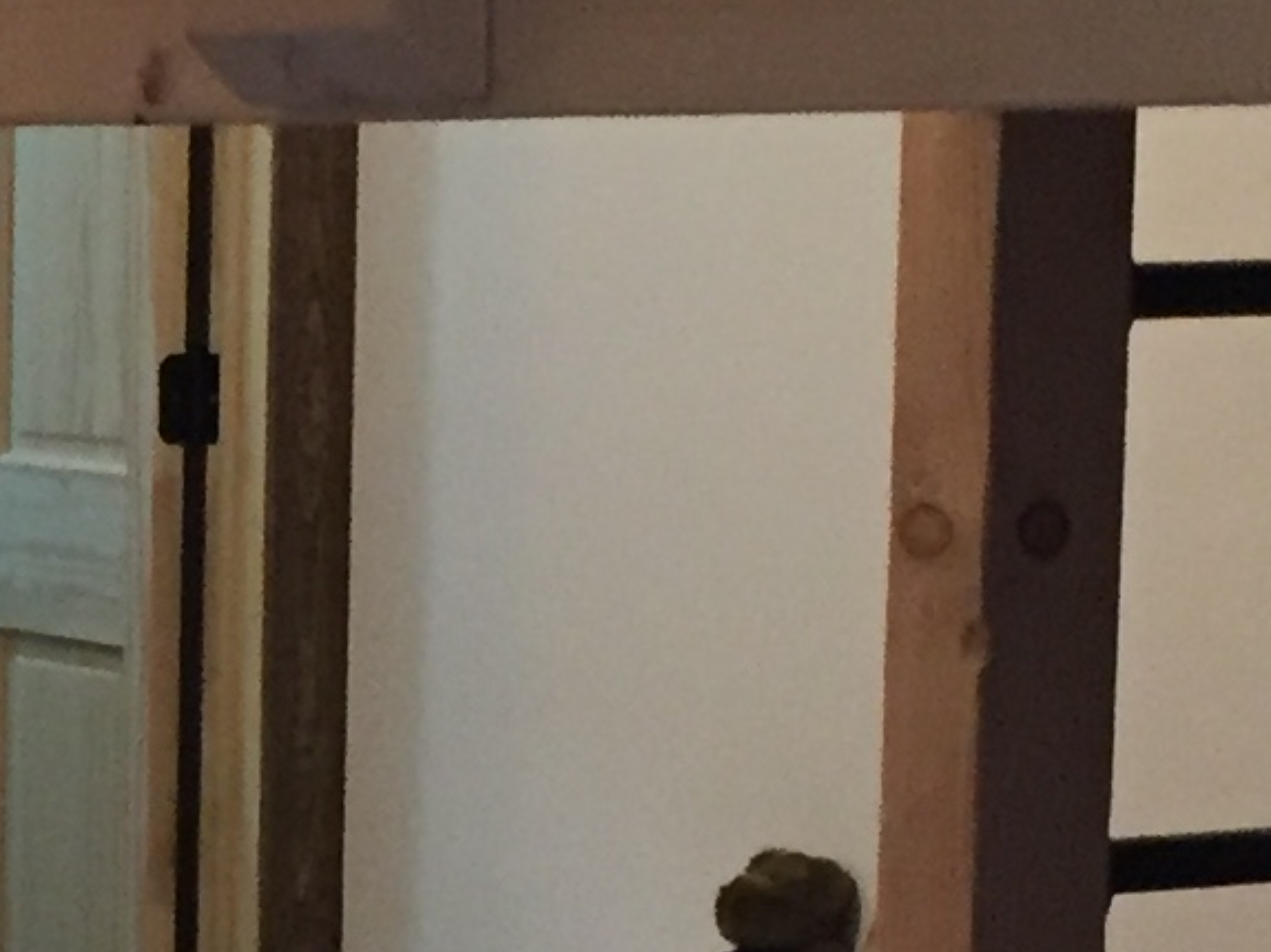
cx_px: -762
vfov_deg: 8.9
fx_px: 6056
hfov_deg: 11.4
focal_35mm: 165
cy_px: 1173
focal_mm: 4.15
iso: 200
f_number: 2.2
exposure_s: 1/30
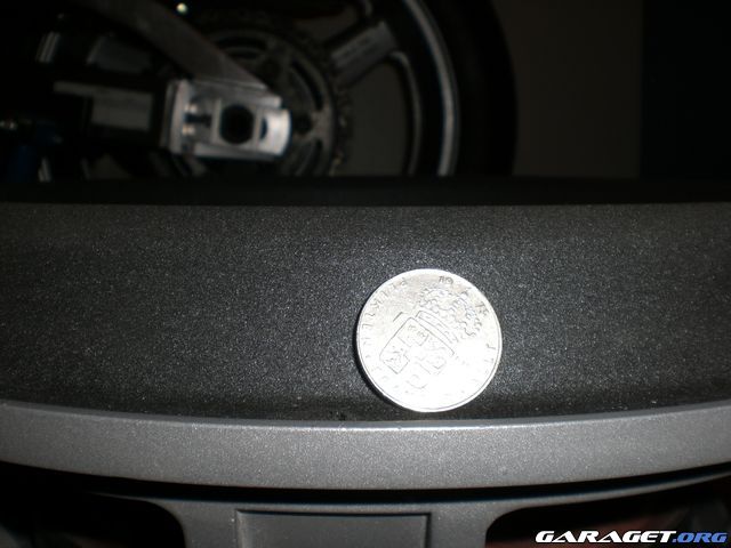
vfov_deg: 37.7
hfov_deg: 49.0
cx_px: 366
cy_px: 274
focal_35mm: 38
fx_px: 802
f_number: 4.4
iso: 50
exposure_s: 1/60
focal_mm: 6.3
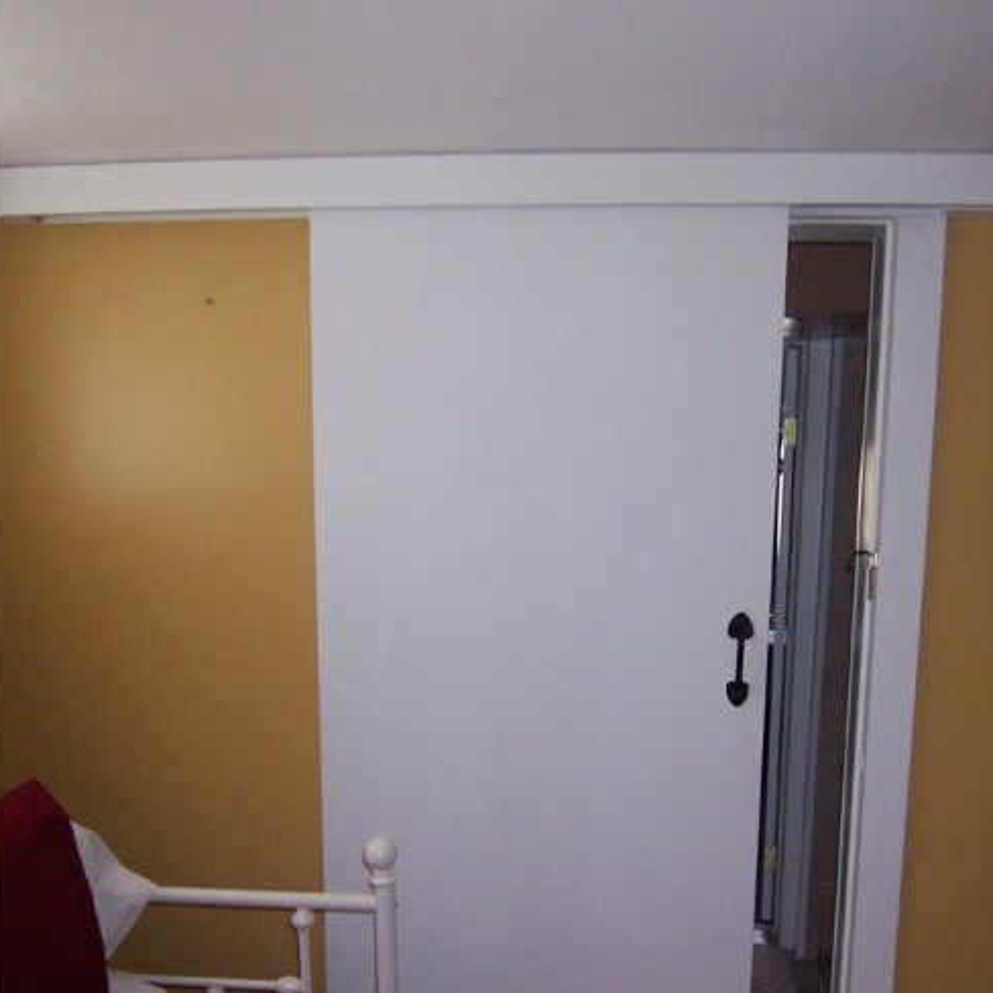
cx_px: 574
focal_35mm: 32
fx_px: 1039
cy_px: 700
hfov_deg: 50.9
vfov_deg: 49.7
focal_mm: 3.8
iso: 200
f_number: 2.8
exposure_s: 1/30
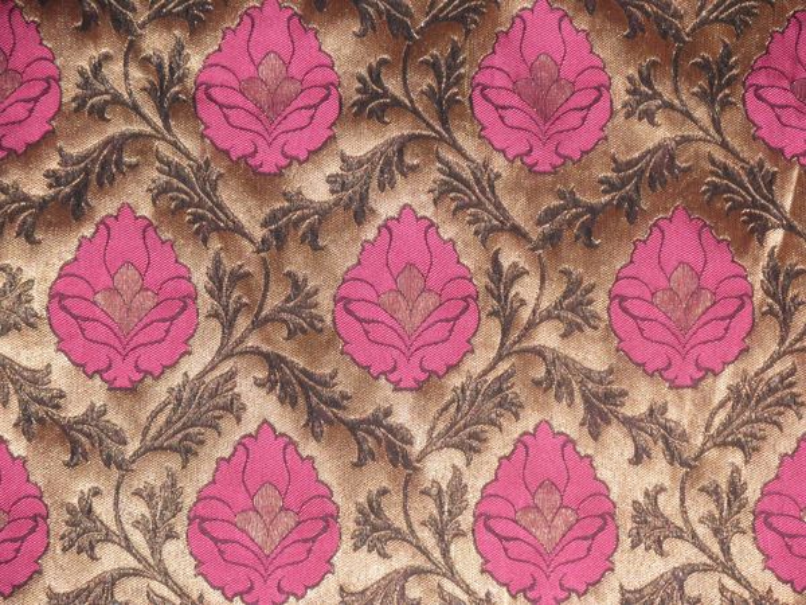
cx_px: 403
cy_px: 302
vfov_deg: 16.1
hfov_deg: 21.3
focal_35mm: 92
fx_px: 2142
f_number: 4.2
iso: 200
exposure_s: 1/125
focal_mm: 16.3
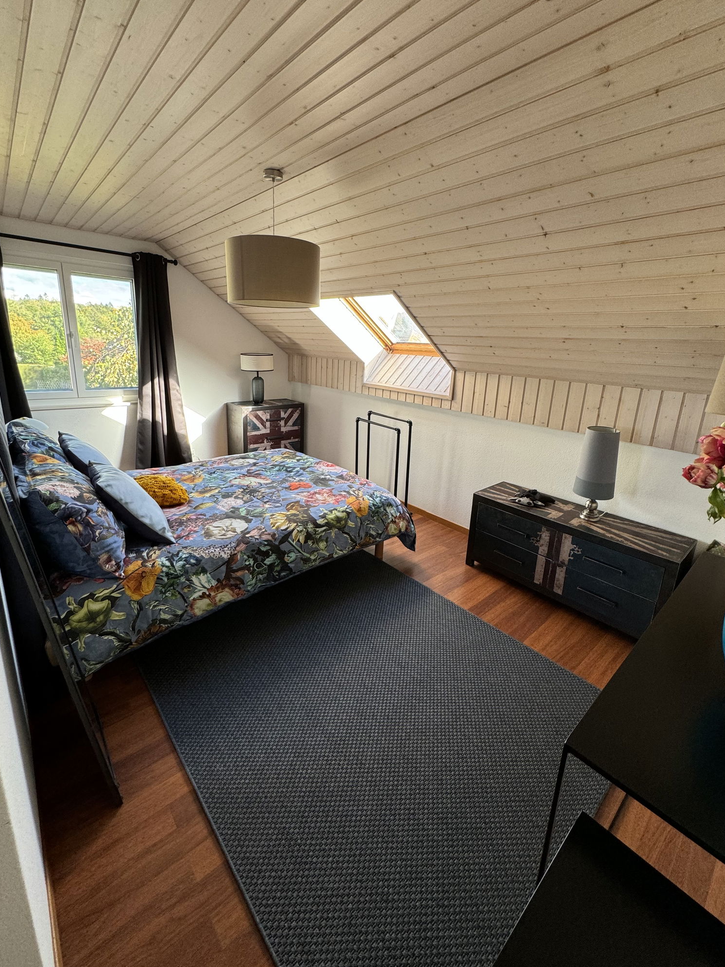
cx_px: 366
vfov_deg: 98.0
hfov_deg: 81.7
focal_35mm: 15
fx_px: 419
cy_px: 450
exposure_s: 1/99
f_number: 2.2
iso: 125
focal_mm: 2.22
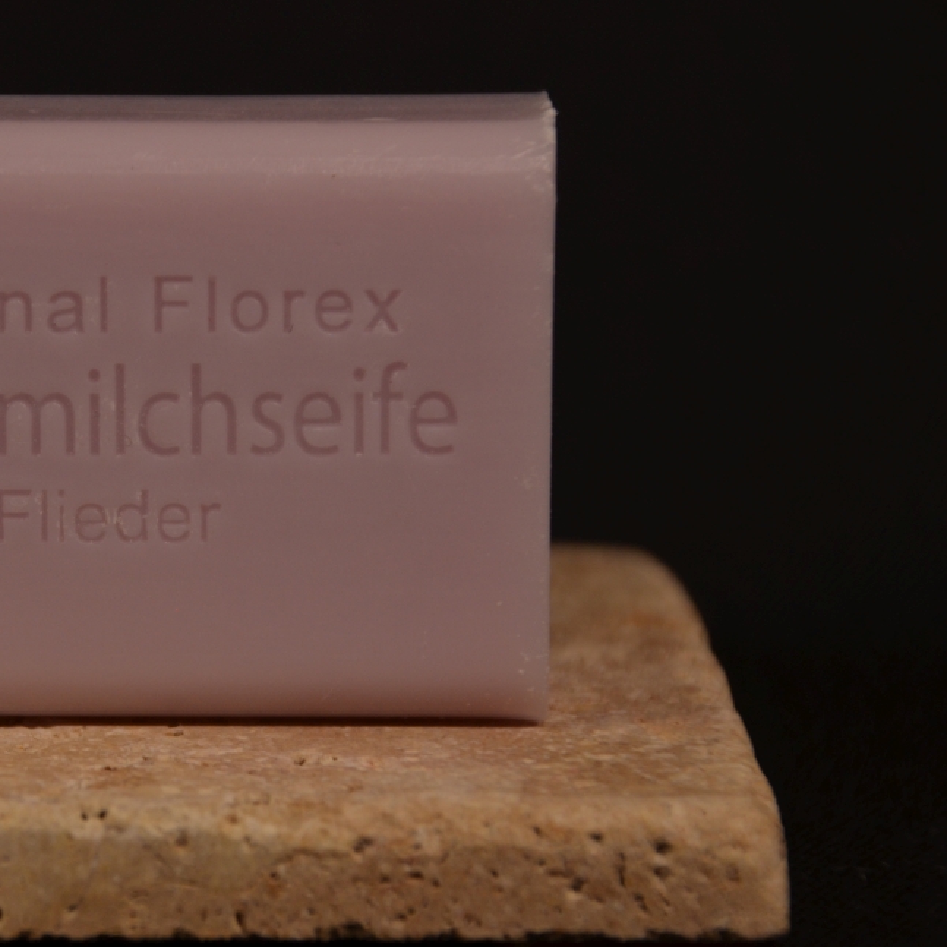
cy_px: 517
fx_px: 6716
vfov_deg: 8.1
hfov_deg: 8.0
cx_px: 120
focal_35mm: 217
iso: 400
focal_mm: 92
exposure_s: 1/400
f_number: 5.6
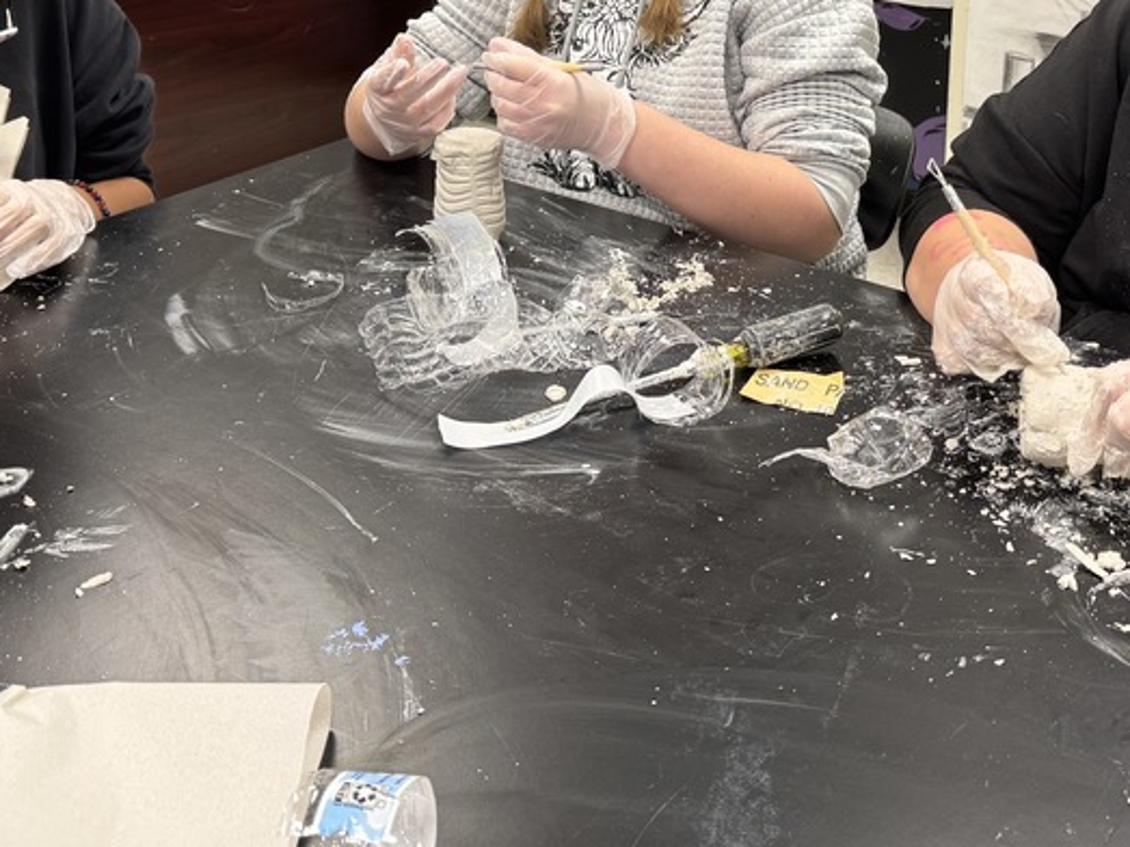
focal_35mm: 47
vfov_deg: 29.3
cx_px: 696
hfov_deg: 40.2
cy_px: 50
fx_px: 1534
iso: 125
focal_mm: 6.76
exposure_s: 1/60
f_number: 1.78
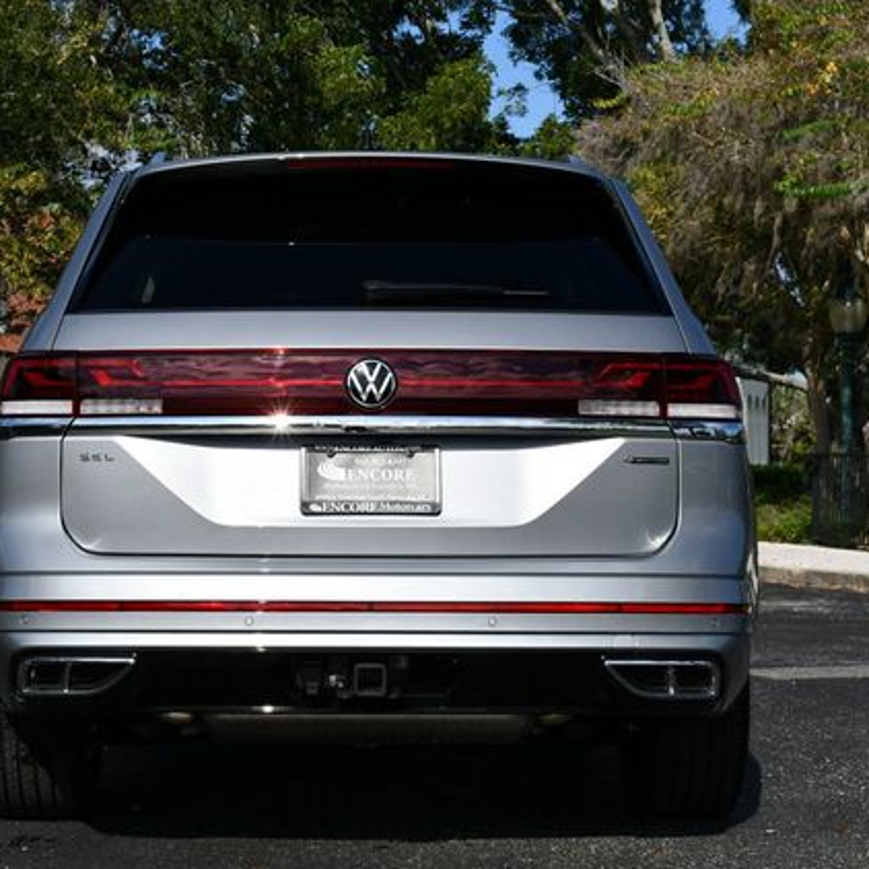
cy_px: 439
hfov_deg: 21.6
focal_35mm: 80
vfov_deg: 21.7
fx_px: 2272
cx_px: 354
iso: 100
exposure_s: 1/400
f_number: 10
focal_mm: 31
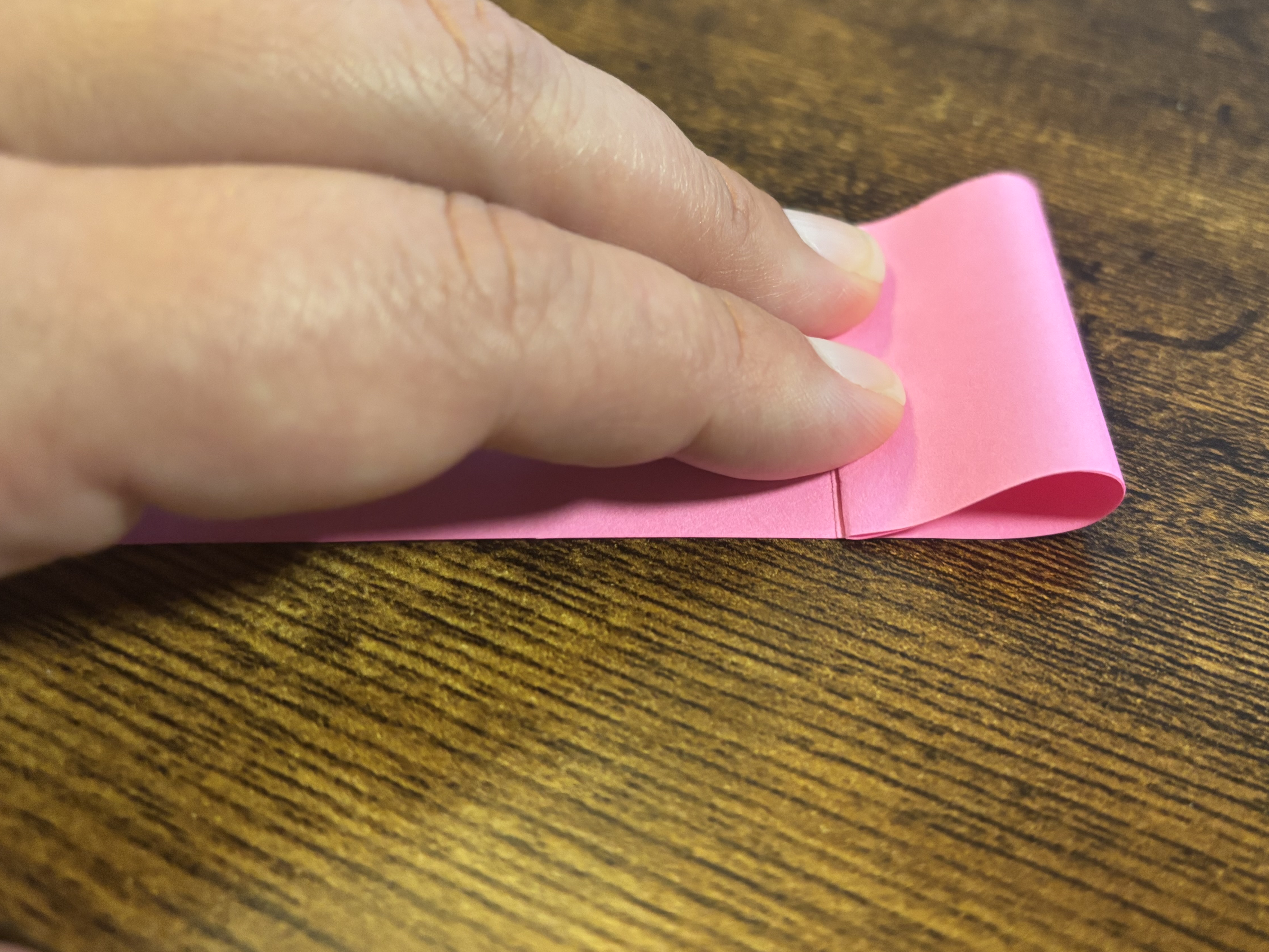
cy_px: 429
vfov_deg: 42.9
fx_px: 1210
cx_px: 726
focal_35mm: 33
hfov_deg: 55.1
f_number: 1.6
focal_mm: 5.96
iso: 500
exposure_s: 1/52
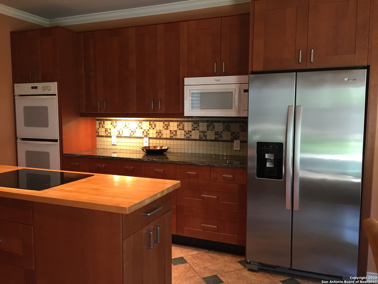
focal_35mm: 29
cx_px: 189
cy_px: 142
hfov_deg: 61.7
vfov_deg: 48.2
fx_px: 317
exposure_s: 1/30
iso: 125
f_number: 2.2
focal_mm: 4.15
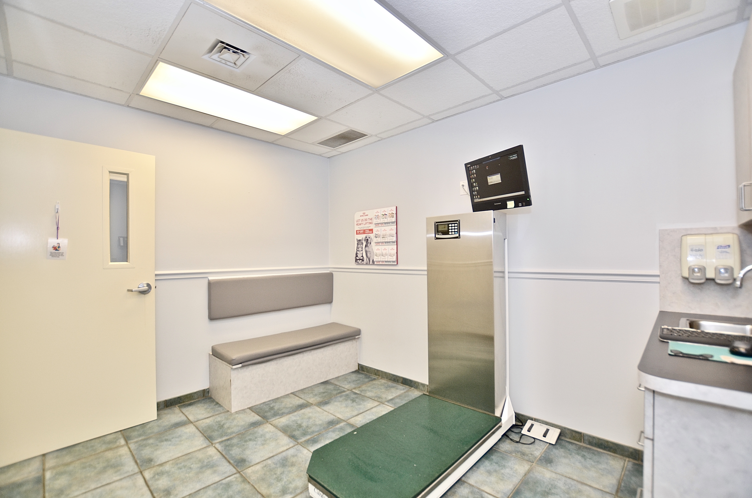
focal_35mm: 15
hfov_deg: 100.5
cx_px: 376
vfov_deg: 77.1
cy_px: 249
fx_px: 313
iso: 250
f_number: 4
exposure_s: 1/60
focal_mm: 10
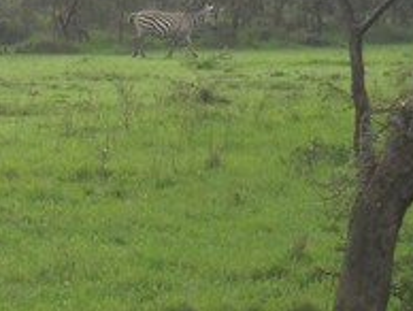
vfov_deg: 3.4
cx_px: -277
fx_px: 5161
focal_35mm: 432
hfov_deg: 4.5
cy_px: 0
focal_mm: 17.1
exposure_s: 1/250
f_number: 4.7
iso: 135
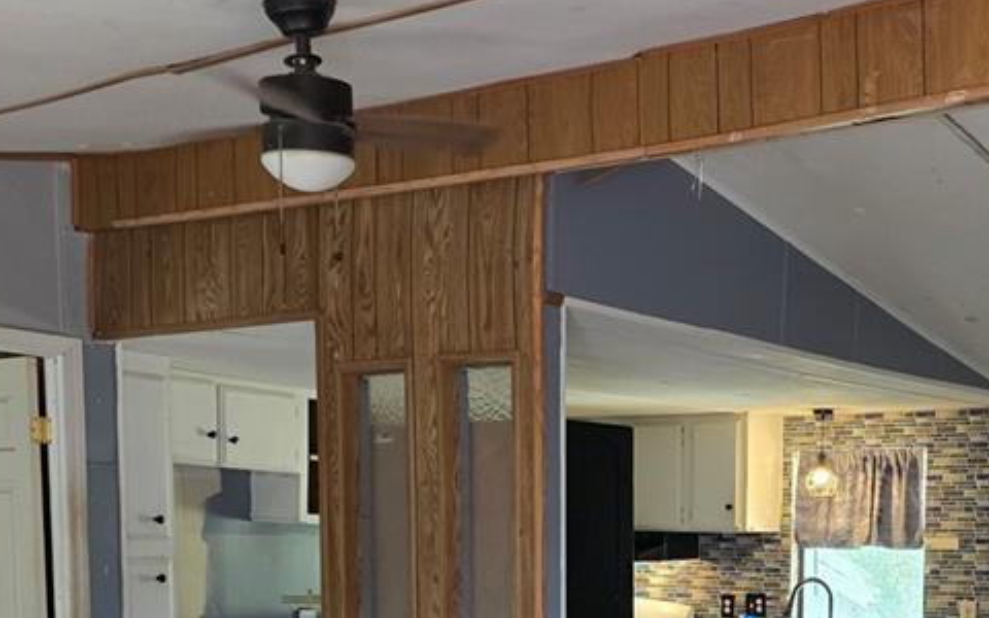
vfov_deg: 20.0
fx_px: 1644
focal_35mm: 61
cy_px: 735
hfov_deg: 32.9
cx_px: 738
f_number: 1.7
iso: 640
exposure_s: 1/120
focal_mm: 6.25
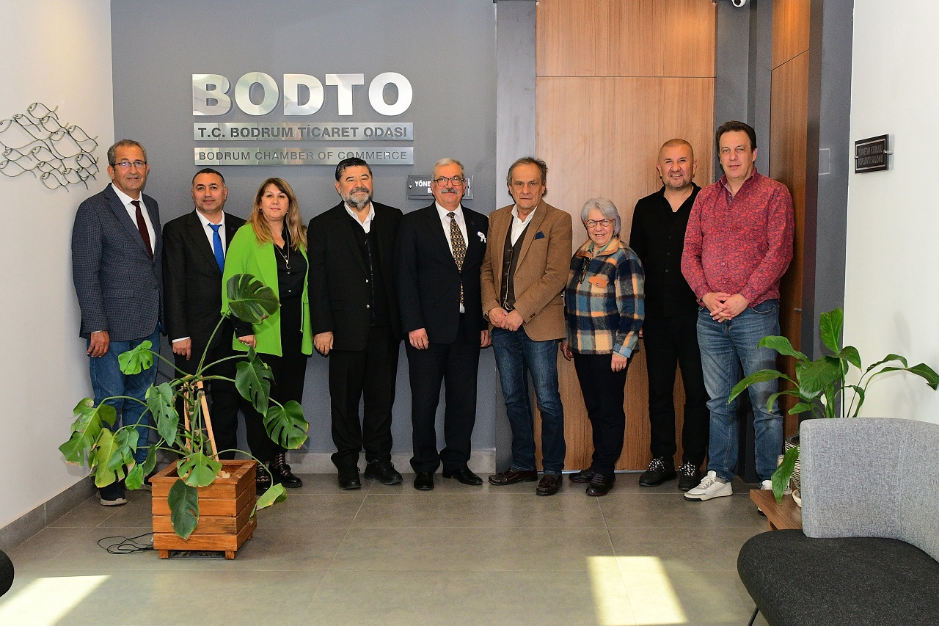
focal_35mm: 28
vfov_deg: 45.7
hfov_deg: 64.6
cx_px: 470
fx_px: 743
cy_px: 313
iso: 1250
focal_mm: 19
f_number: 6.3
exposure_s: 1/125
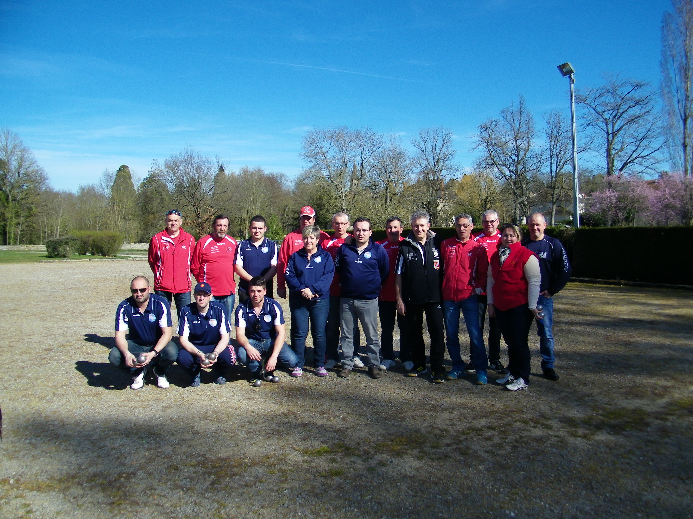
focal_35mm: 28
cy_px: 260
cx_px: 346
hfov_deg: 63.4
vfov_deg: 49.7
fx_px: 561
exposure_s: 1/250
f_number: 7
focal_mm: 5
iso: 80
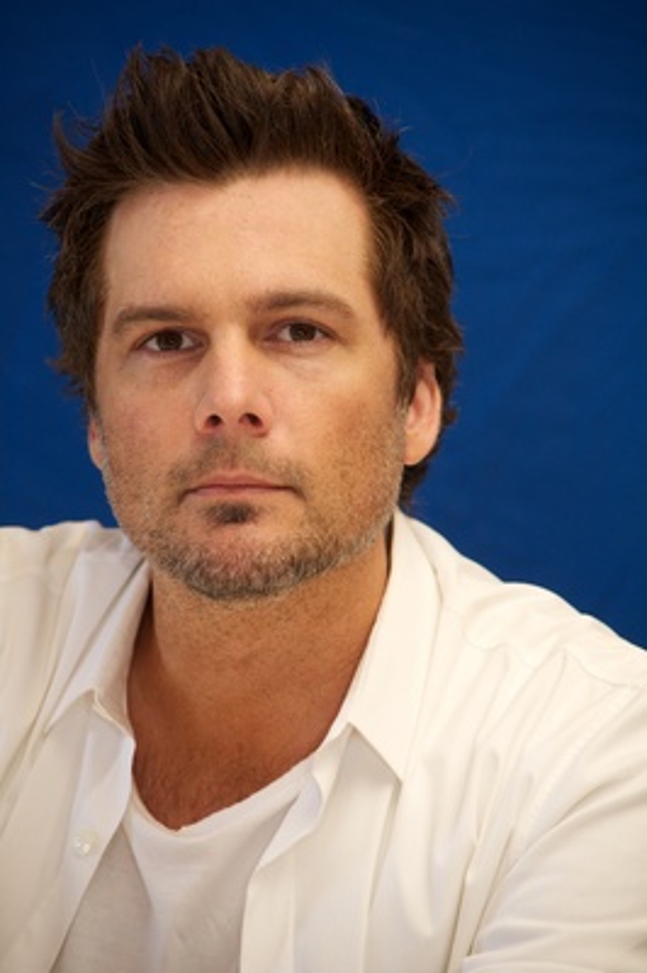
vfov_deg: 10.3
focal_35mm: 200
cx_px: 324
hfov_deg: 6.9
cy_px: 486
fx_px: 5401
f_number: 5.6
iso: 800
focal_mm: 200
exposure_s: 1/60
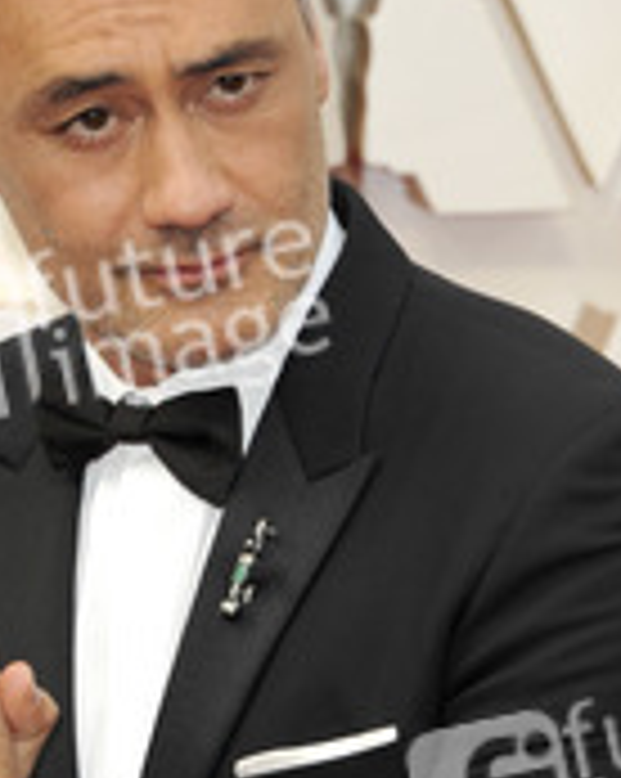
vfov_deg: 6.1
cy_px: 553
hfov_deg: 4.9
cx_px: 232
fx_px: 7250
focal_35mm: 315
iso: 800
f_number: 7.1
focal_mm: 145
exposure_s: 1/250
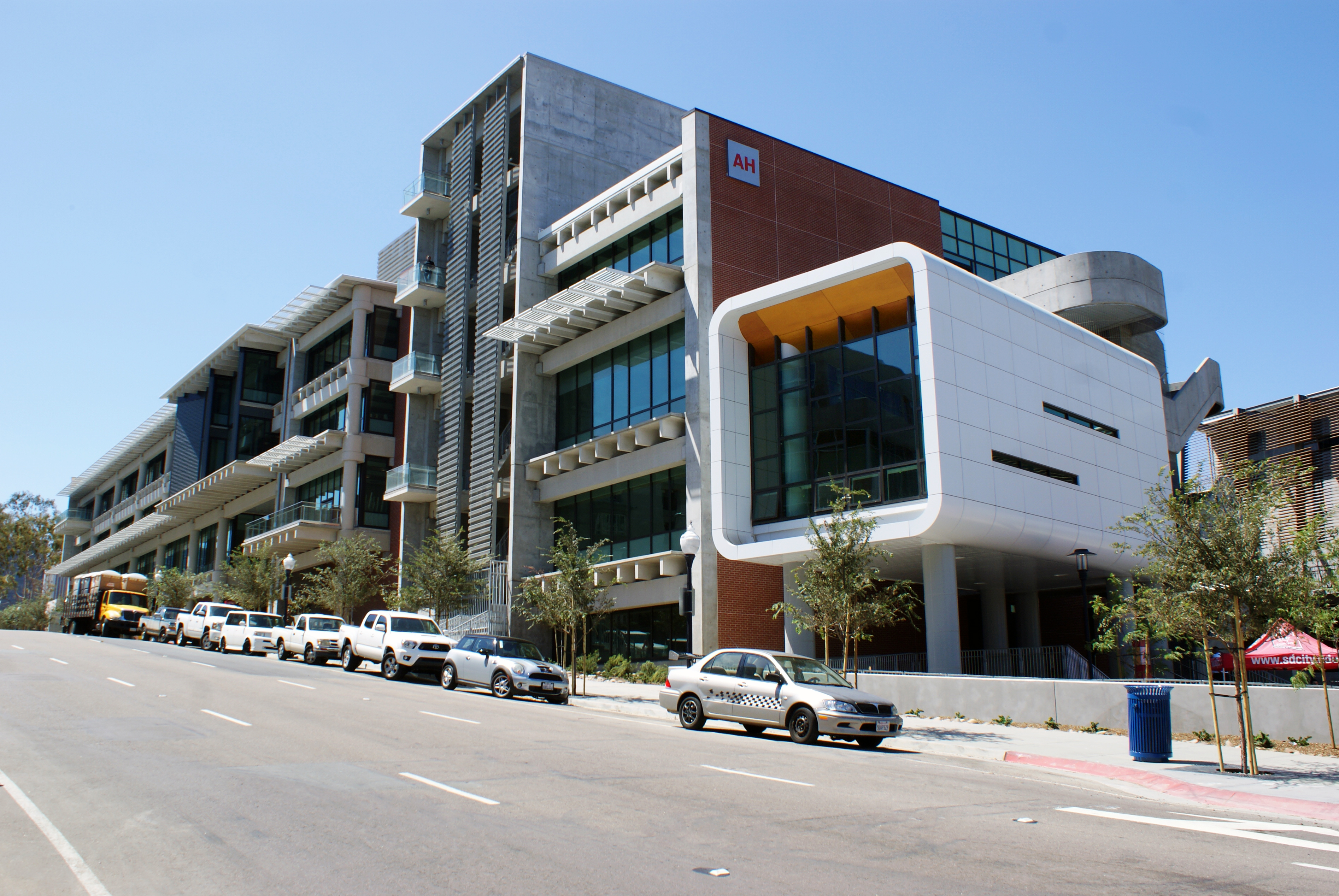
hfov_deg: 61.9
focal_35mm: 30
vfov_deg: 43.7
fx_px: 1117
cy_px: 448
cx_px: 670
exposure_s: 1/125
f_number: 10
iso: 100
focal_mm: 20
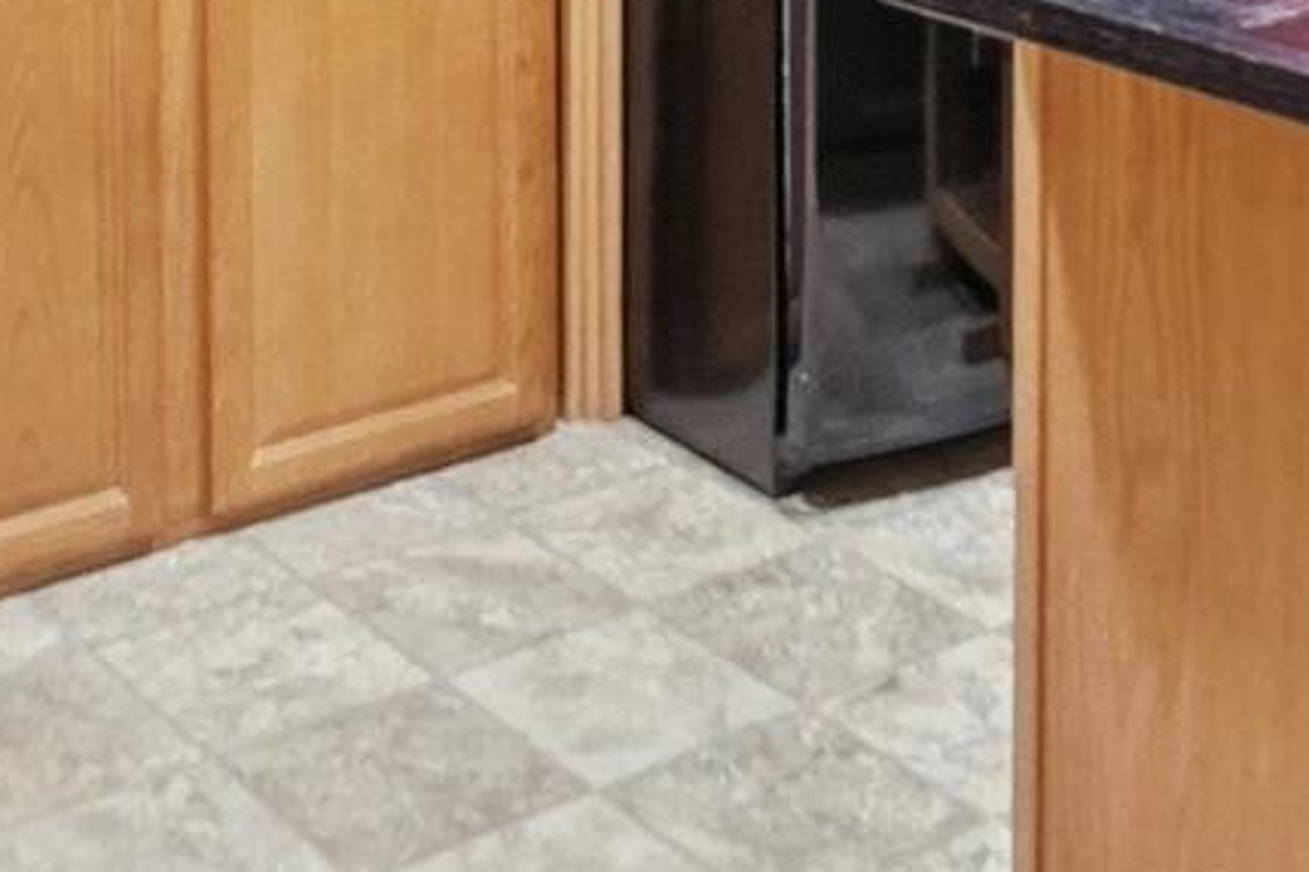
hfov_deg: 28.8
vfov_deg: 15.9
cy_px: -794
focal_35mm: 70
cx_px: 595
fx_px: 2545
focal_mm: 10
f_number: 5.6
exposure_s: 1/30
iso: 125
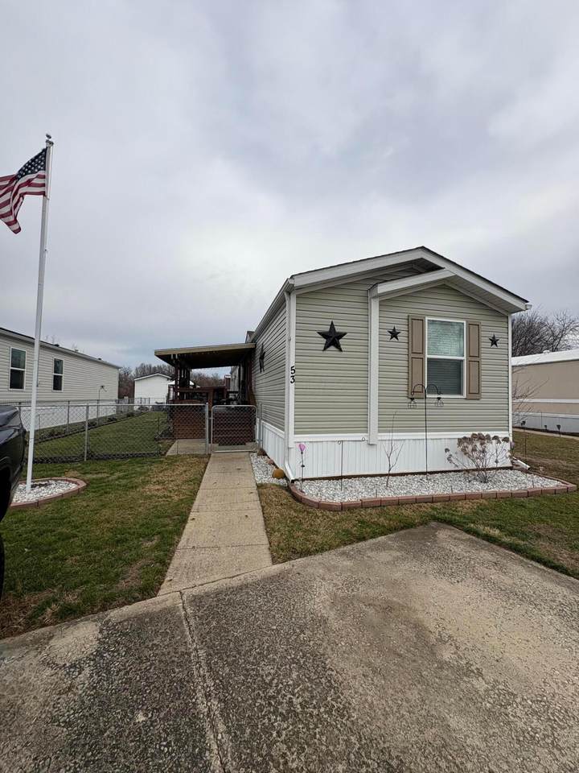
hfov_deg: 85.7
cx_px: 290
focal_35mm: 14
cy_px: 386
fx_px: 312
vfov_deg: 102.1
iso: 50
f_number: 2.2
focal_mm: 2.22
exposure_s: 1/1637
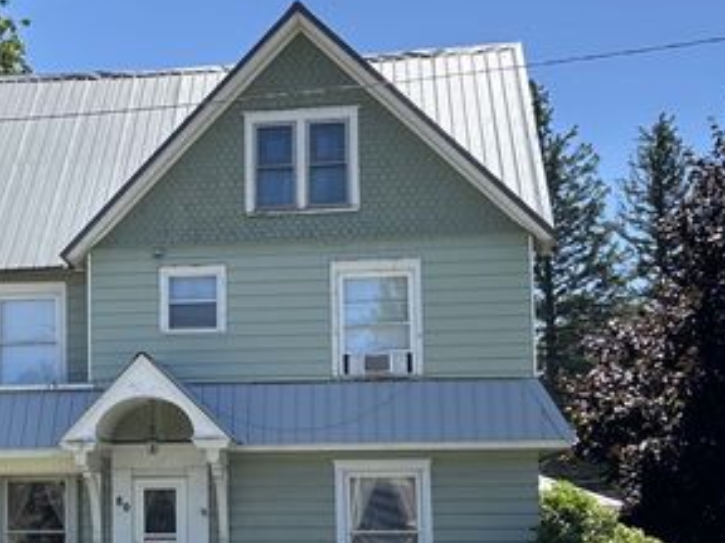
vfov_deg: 20.1
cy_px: 353
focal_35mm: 73
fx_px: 1529
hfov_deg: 26.2
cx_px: 141
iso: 50
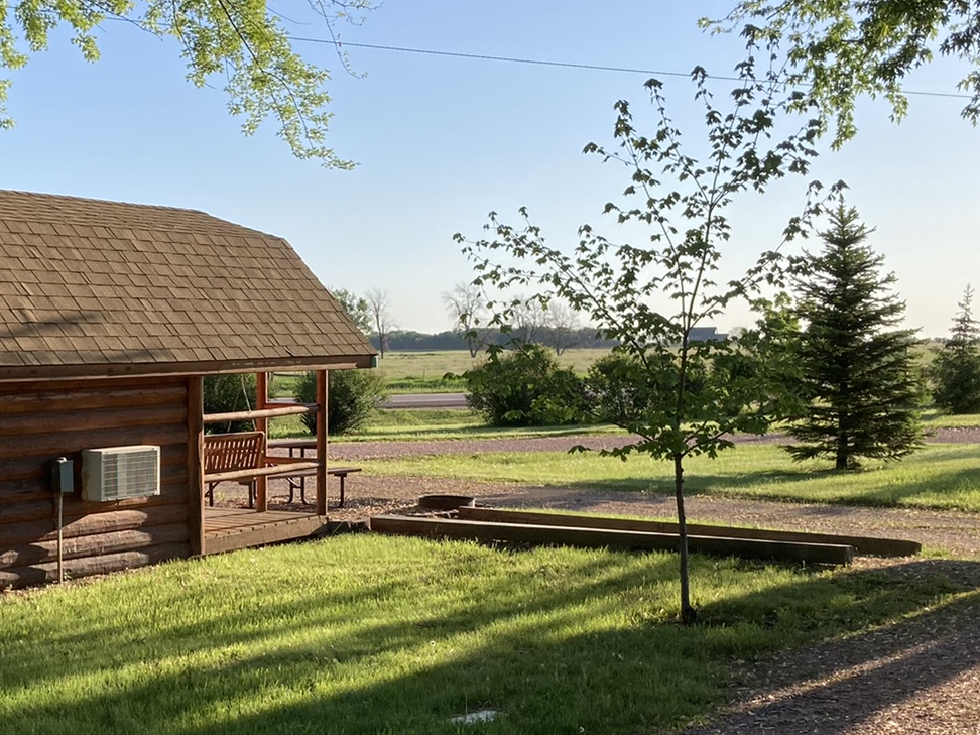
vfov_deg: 24.7
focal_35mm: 59
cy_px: 492
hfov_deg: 32.5
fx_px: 1670
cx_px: 352
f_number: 1.8
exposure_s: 1/1200
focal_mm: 3.99
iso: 20
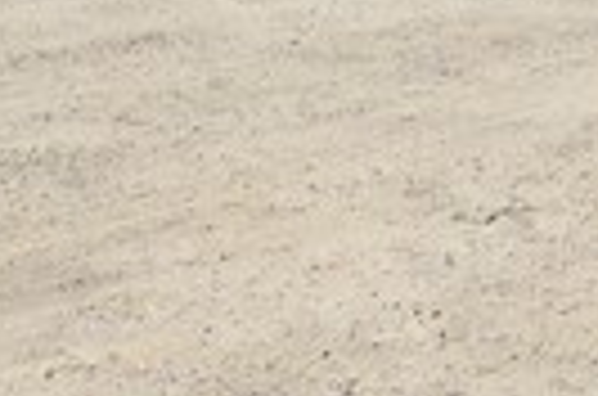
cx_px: 877
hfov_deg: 12.1
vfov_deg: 7.5
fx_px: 2701
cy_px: -704
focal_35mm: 163
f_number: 10
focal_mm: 18
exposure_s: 1/400
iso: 200
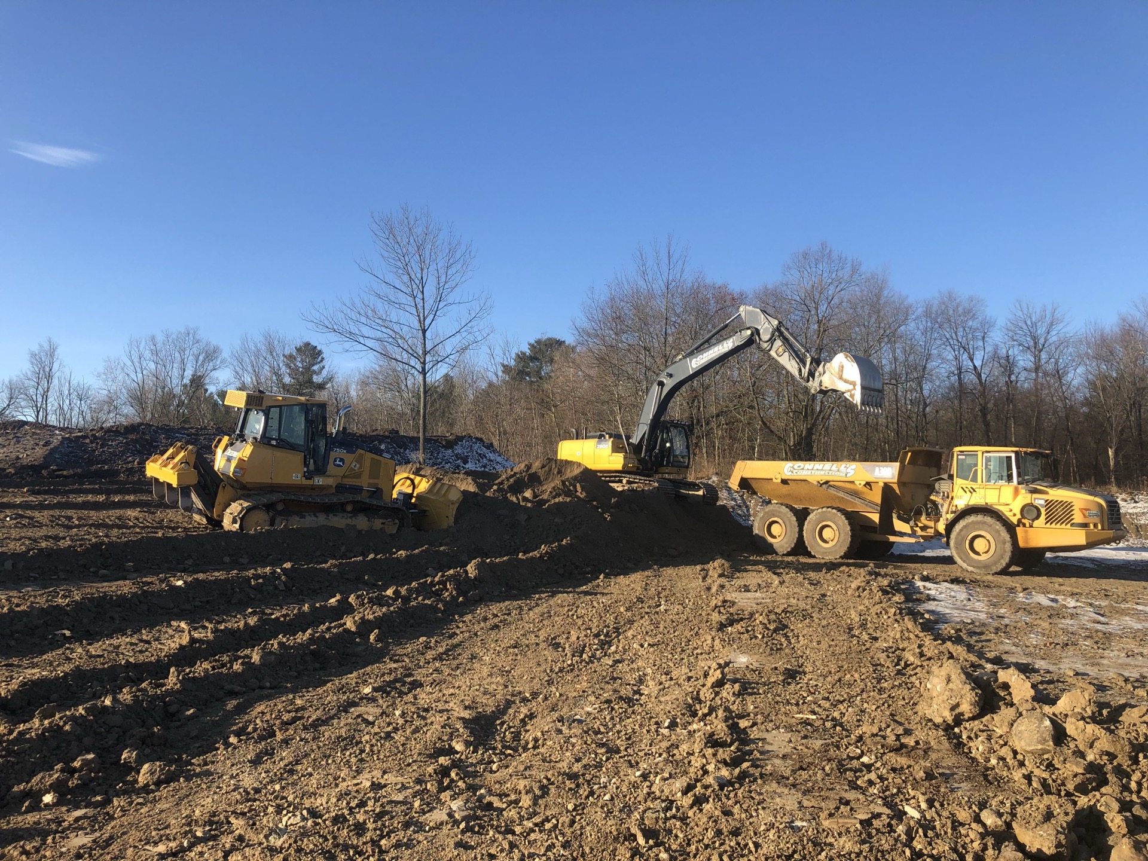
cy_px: 430
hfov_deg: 63.4
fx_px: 929
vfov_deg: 49.7
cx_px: 574
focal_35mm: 28
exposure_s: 1/960
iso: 20
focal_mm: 3.99
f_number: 1.8
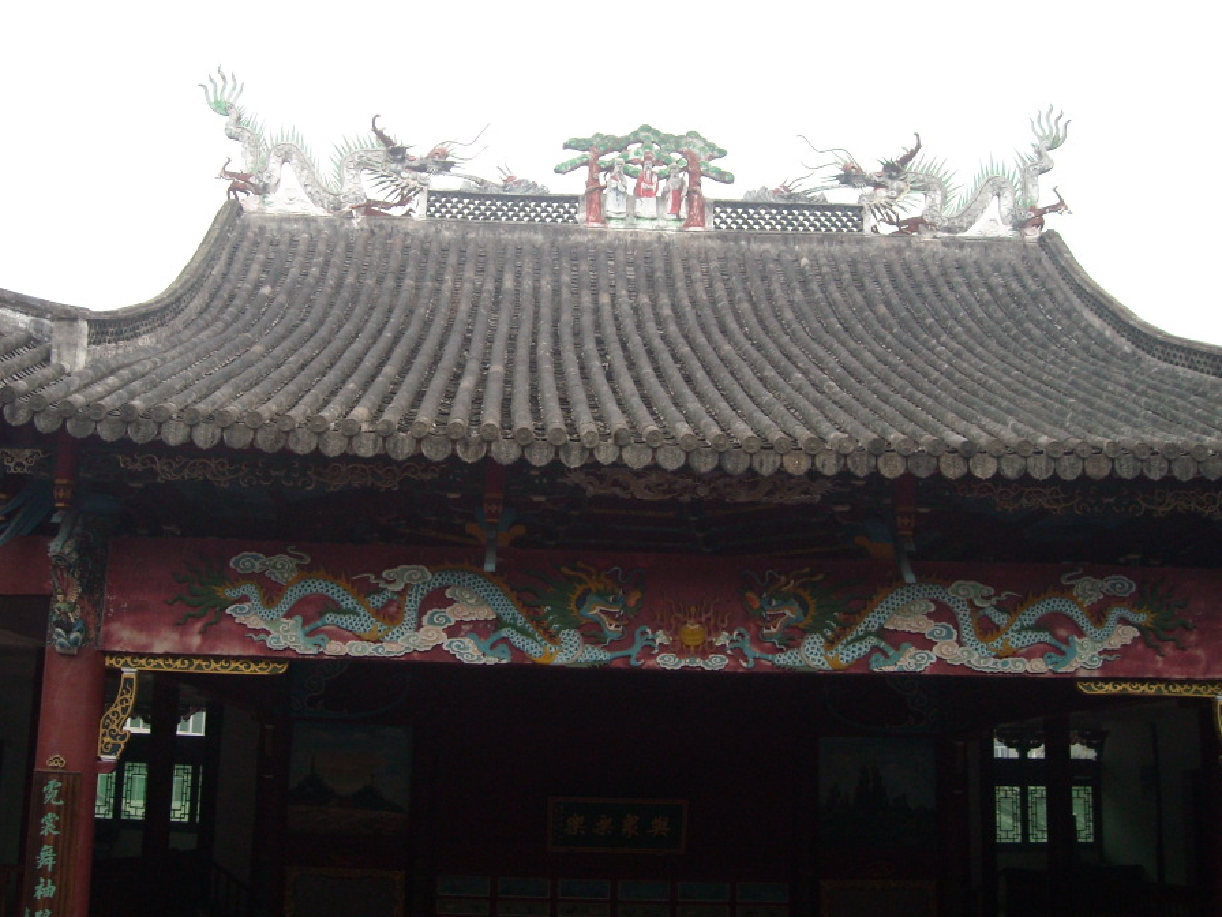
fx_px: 1412
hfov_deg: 46.8
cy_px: 418
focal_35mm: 40
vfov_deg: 35.9
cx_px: 585
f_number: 2.8
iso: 154
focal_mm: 5.7
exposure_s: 1/60
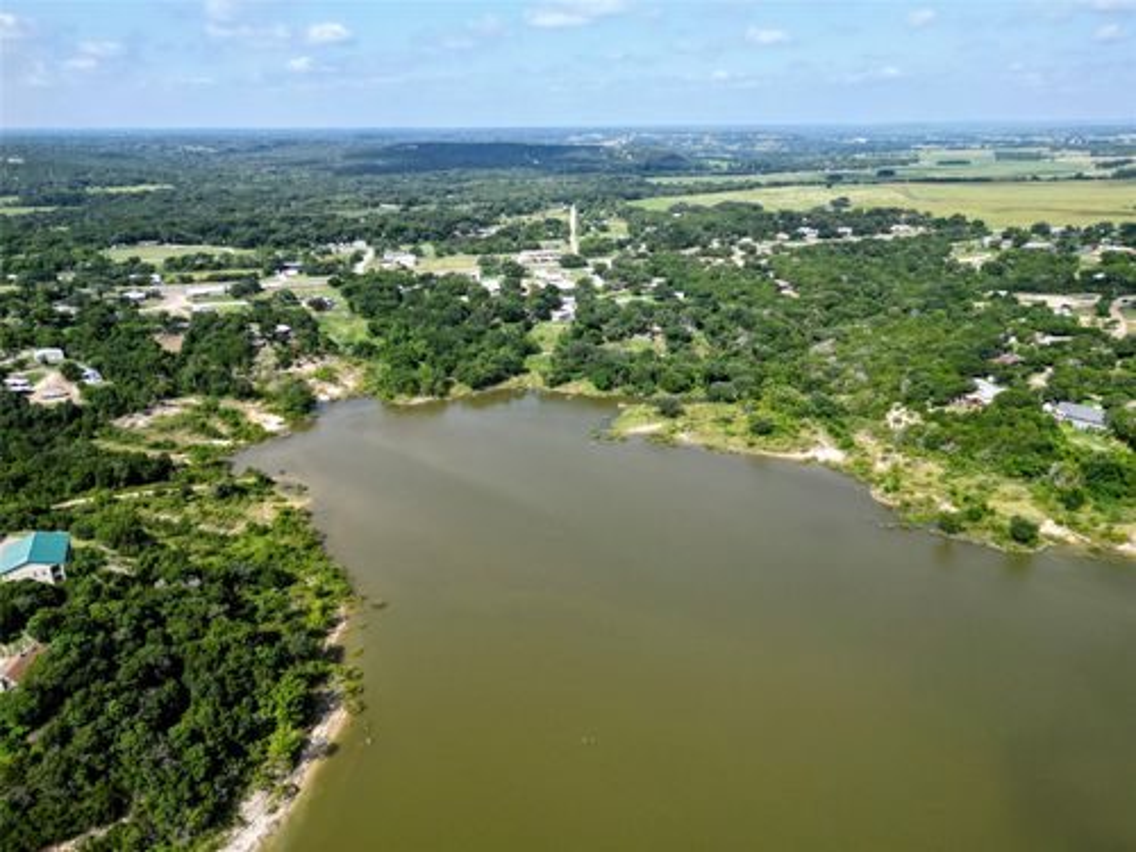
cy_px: 426
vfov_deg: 56.8
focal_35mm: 24
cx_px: 568
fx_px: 788
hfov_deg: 71.6
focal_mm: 6.72
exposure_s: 1/2000
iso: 110
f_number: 1.7
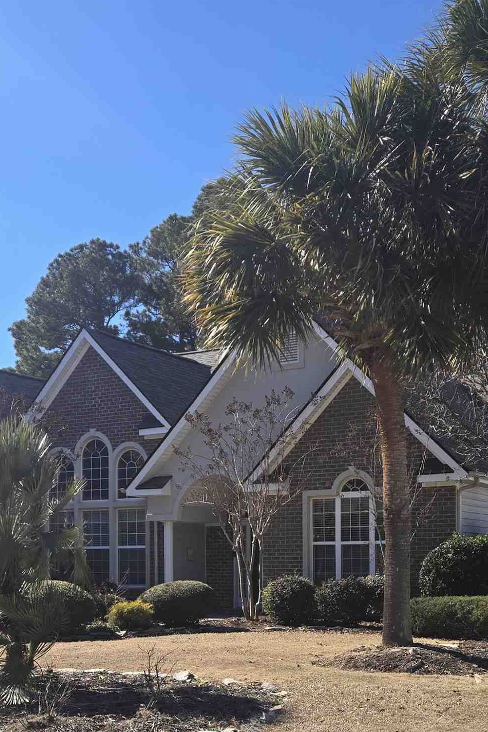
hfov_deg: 27.0
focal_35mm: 50
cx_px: 269
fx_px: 1017
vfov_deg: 38.3
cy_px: 570
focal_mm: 5.4
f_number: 1.8
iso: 25
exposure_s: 1/1576
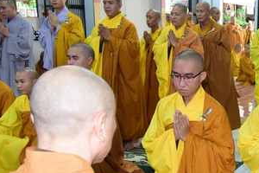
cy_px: 135
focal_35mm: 65
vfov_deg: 20.7
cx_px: 276
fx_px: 468
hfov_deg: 28.5
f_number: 5.6
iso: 1600
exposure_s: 1/40
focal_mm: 30
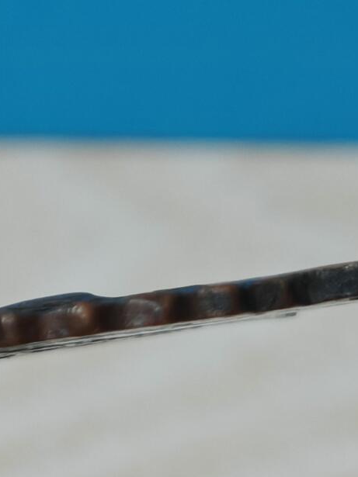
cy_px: 400
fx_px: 3835
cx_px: -3
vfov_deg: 7.1
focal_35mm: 278
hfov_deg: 5.3
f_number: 1.6
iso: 80
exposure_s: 1/100
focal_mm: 7.62
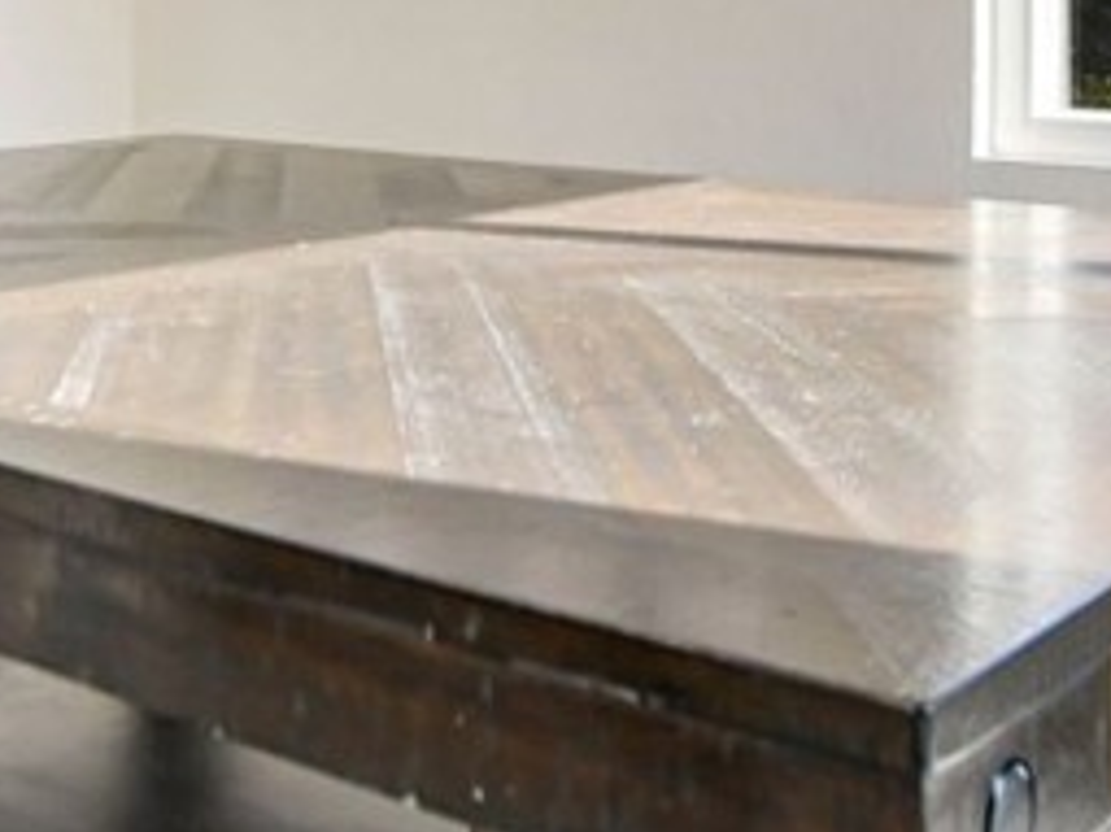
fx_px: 1861
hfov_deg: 33.2
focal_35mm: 58
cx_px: 553
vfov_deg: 23.9
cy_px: -33
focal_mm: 10
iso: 1250
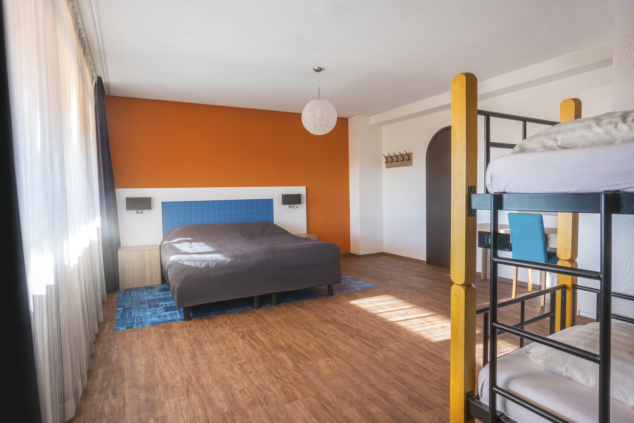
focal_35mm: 17
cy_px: 212
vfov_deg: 70.5
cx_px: 317
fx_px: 299
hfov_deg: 93.3
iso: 160
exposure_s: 1
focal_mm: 17
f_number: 18
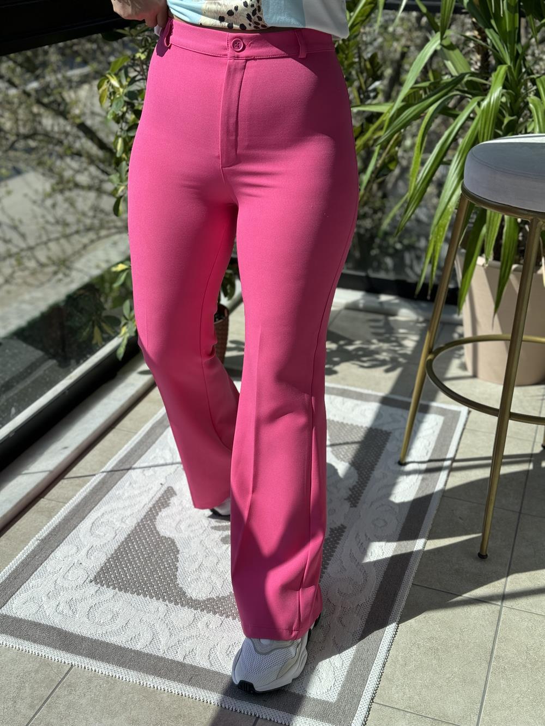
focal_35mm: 48
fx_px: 1007
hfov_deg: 30.3
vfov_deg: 39.7
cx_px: 272
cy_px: 363
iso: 64
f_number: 1.78
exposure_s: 1/1366
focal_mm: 6.86
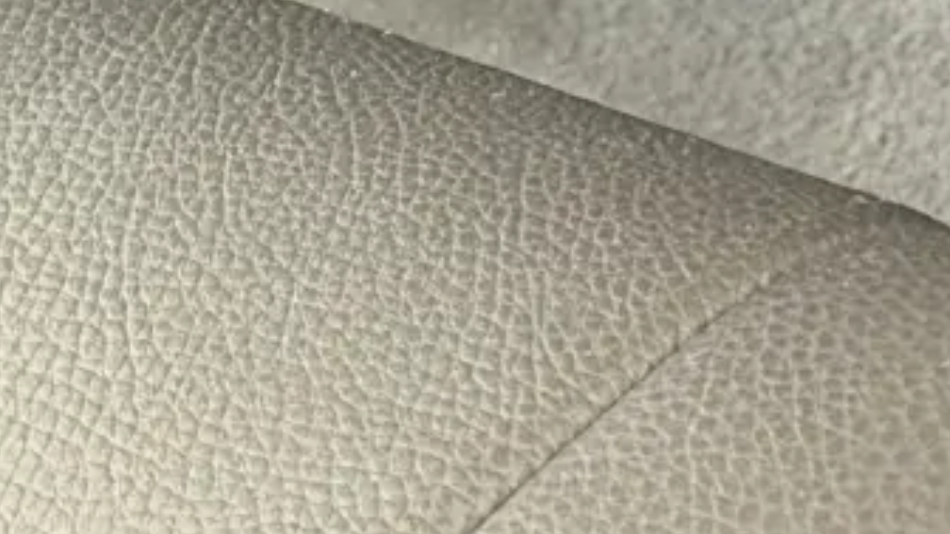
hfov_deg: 9.4
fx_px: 5643
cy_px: -873
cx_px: 1436
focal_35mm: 224
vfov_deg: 5.2
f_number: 1.78
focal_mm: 6.76
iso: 640
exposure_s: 1/27
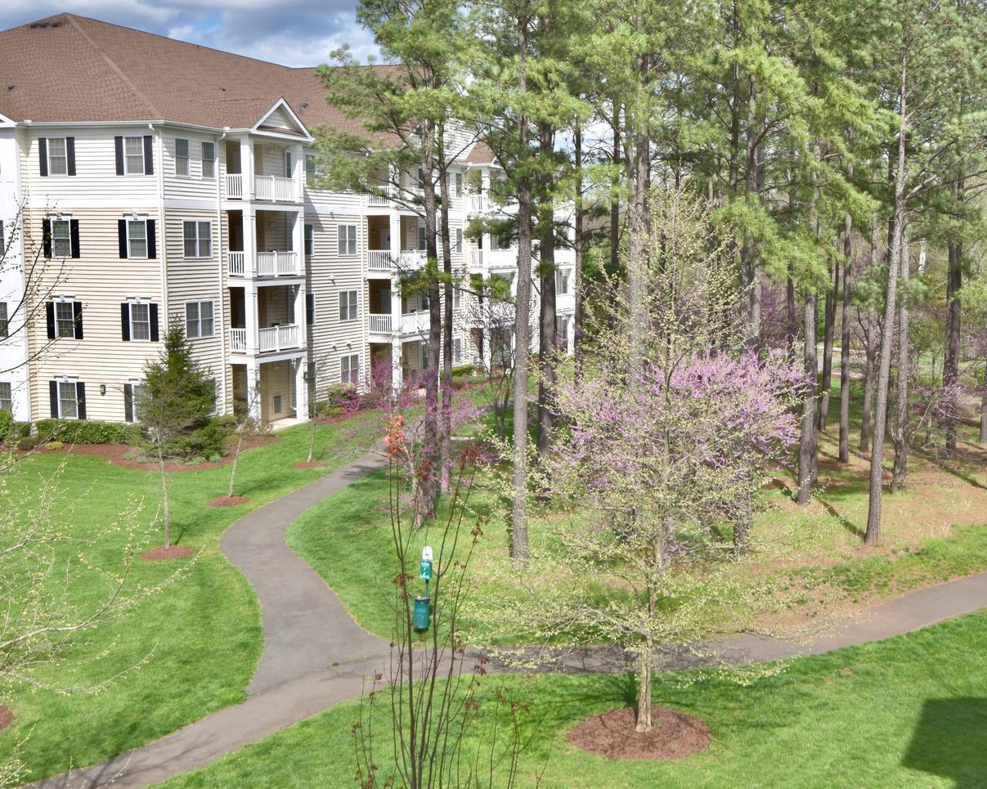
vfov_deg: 34.8
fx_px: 1256
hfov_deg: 42.2
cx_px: 680
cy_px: 347
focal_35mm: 43
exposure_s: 1/400
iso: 250
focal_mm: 18
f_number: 10
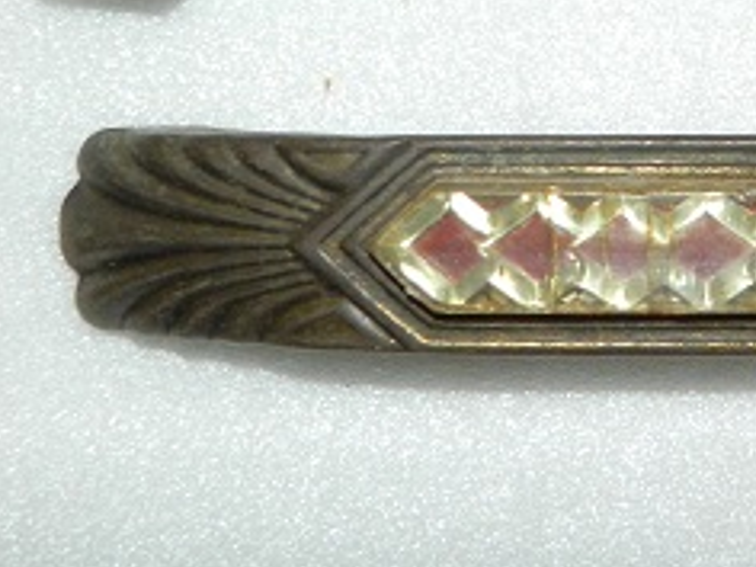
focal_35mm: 96
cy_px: -109
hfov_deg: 20.1
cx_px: 647
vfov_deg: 14.9
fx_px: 2097
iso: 200
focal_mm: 6.2
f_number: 3.3
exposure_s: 1/30
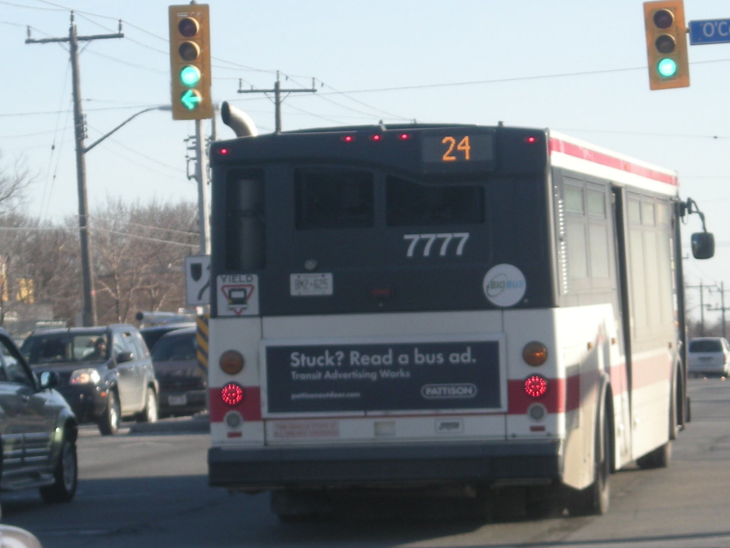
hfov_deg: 18.7
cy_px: 274
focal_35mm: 105
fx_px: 2214
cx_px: 365
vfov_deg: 14.1
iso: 64
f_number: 4.7
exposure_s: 1/246
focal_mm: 17.1
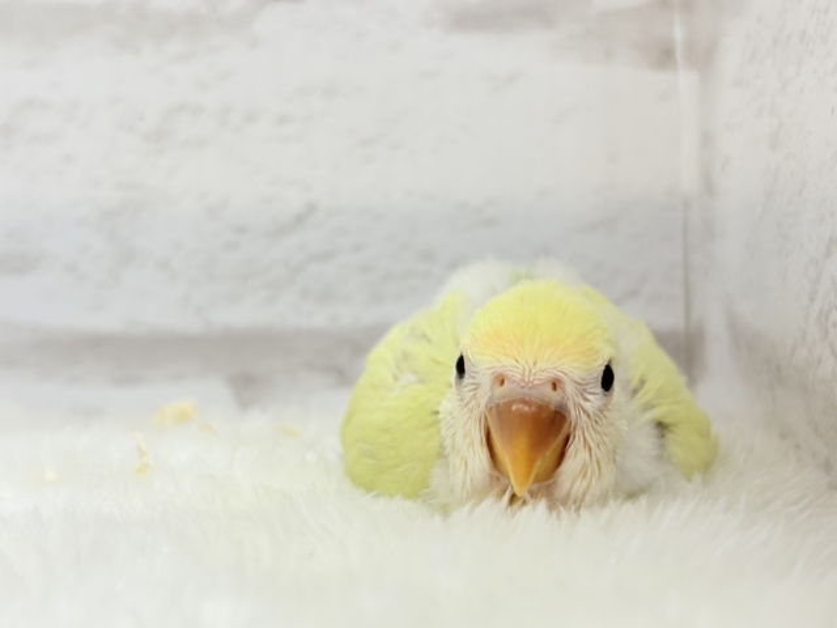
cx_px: 418
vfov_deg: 28.0
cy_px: 314
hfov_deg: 36.8
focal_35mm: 52
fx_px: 1257
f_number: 1.6
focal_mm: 5.96
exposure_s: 1/50
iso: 40
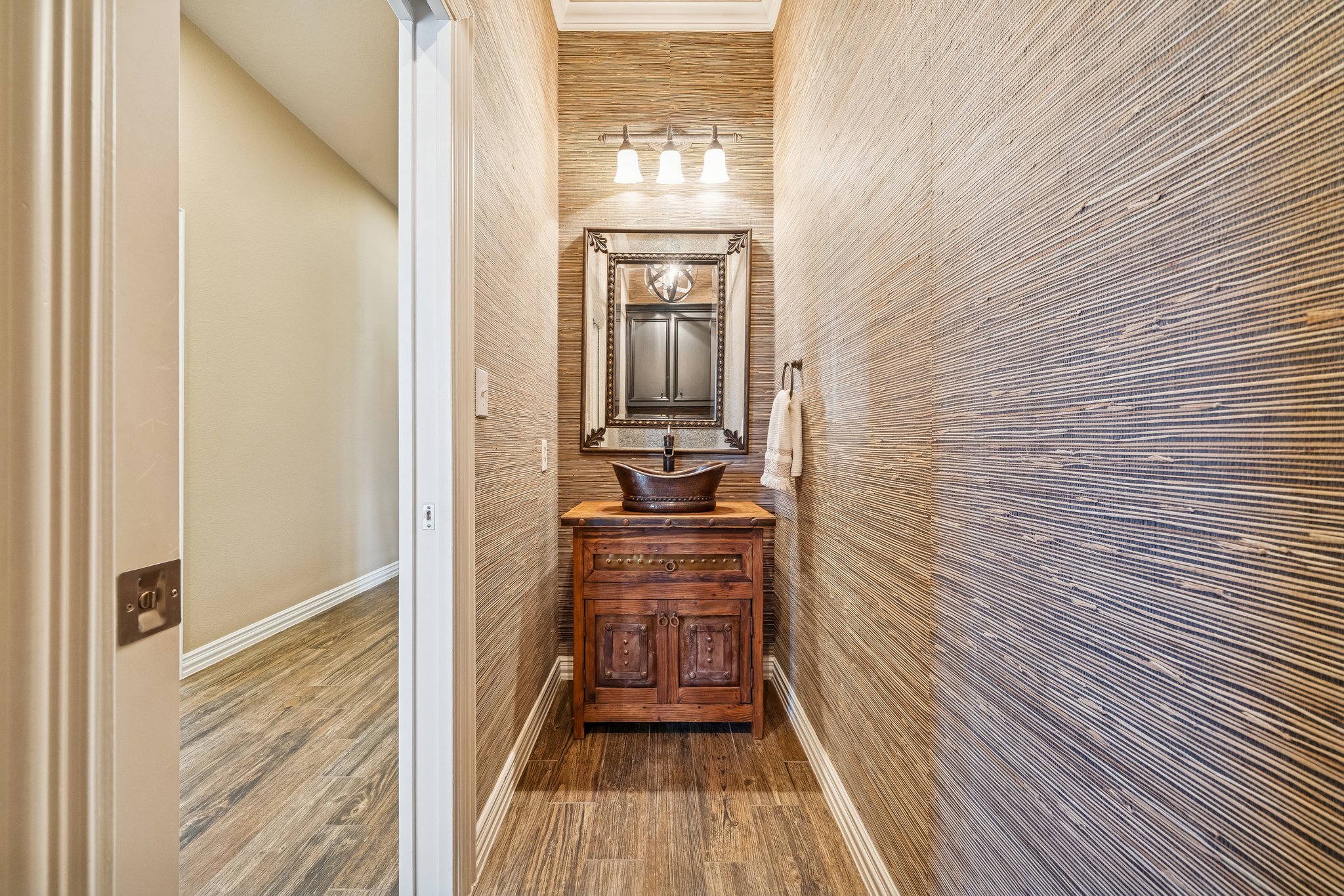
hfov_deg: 108.3
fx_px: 485
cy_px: 448
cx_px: 672
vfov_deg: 85.4
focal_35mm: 13
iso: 640
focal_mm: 13
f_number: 8
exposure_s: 1/2.5
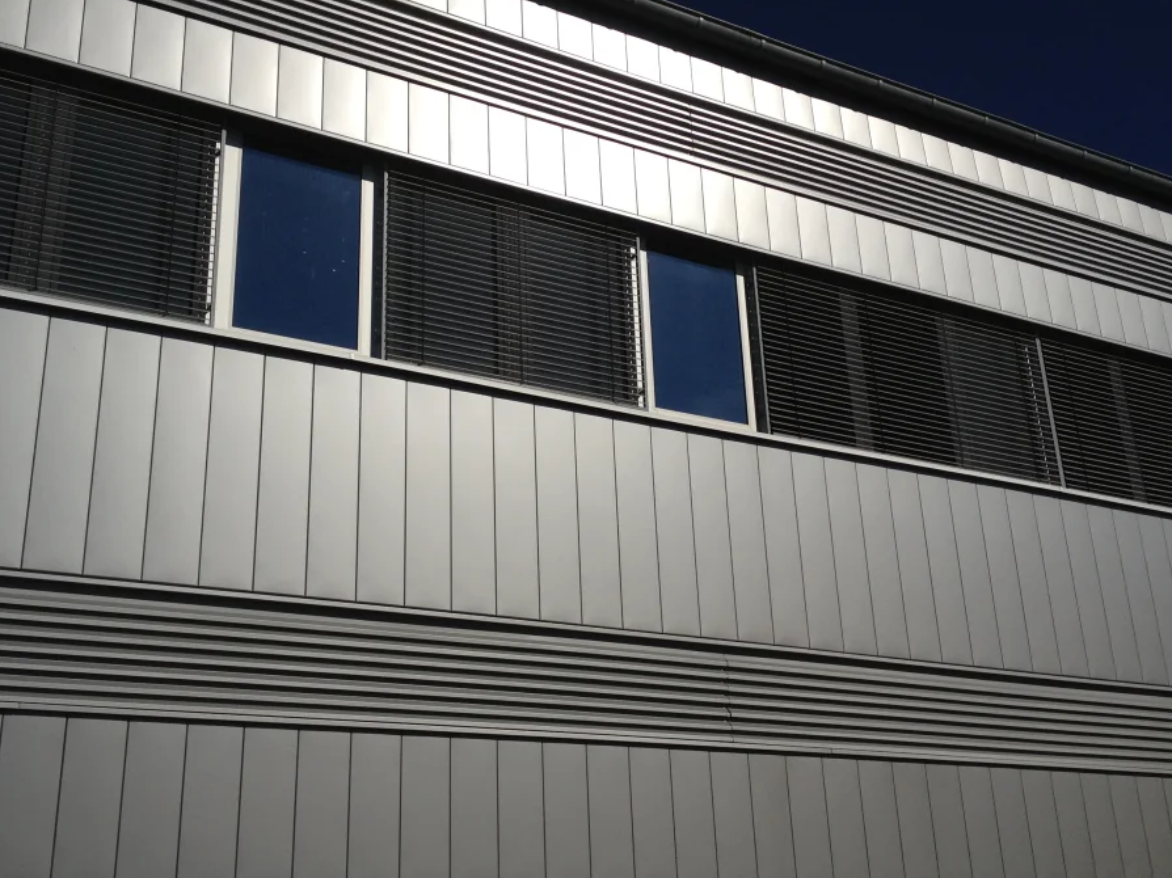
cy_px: 366
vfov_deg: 30.8
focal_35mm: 47
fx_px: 1591
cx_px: 576
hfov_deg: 40.4
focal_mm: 4.28
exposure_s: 1/11111
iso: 80
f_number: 2.4
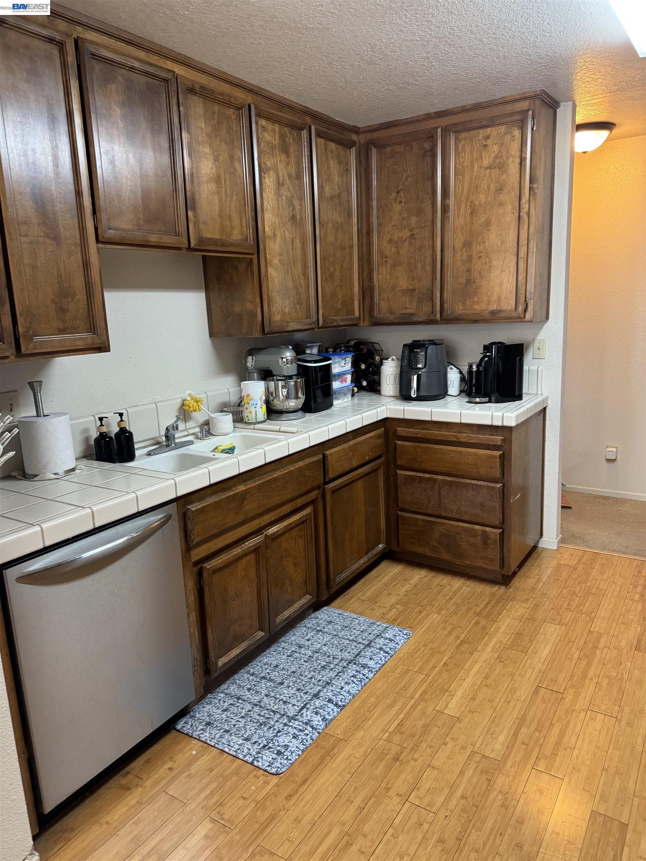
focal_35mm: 24
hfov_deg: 56.8
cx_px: 323
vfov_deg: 71.6
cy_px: 430
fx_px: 597
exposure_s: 1/60
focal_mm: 6.76
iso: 400
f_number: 1.78
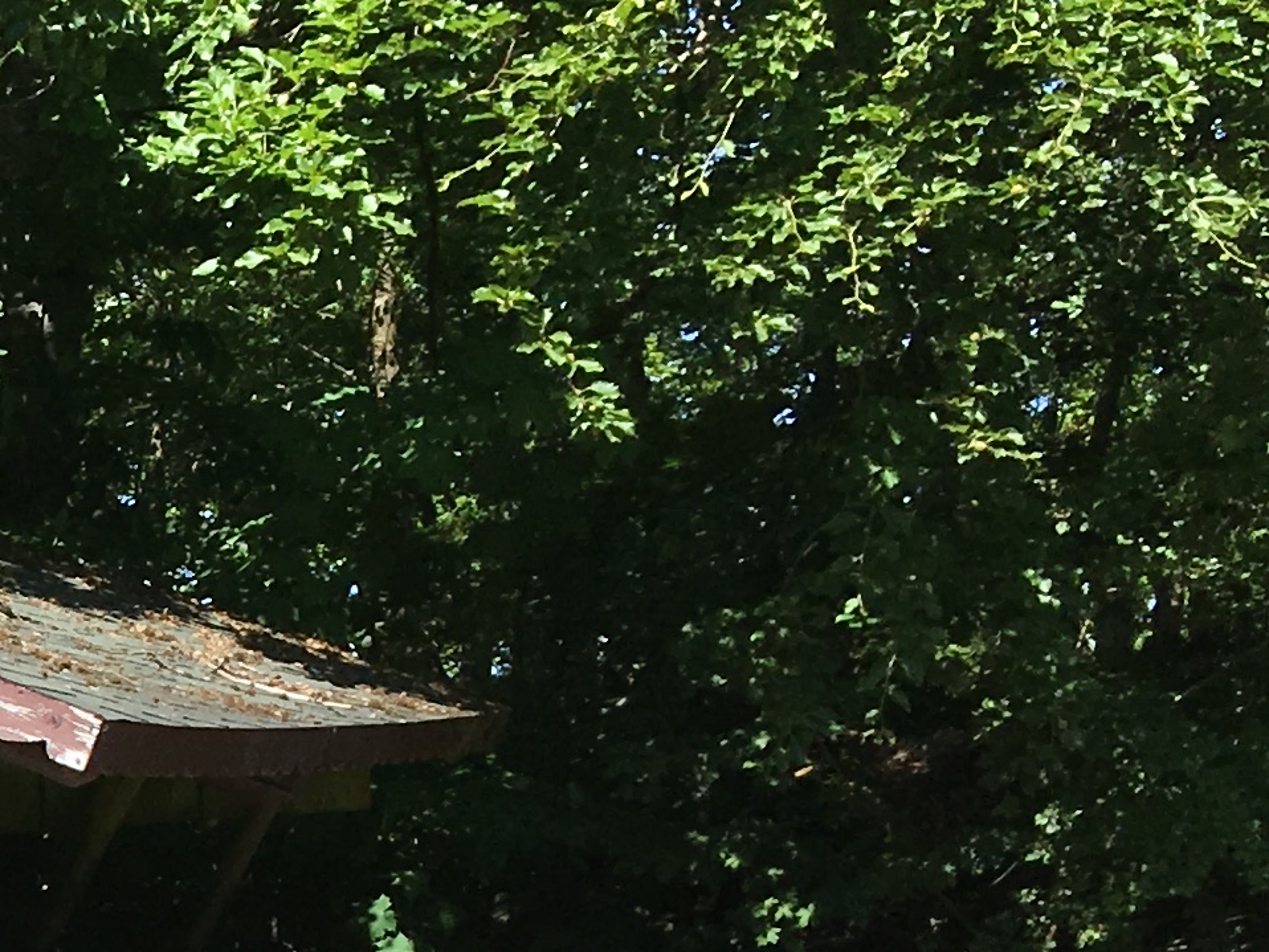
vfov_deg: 11.5
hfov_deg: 14.0
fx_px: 4474
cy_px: 1507
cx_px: -1119
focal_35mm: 122
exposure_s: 1/1040
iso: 25
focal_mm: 4.15
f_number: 2.2
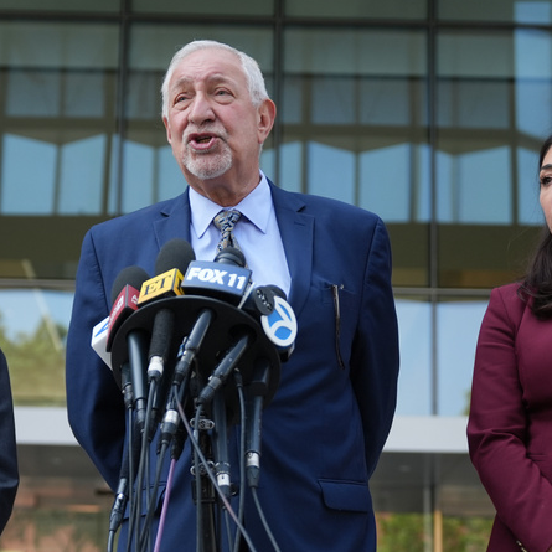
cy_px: 396
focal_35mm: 90
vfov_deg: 19.2
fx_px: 1624
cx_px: 254
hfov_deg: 19.3
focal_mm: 46
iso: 400
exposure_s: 1/1250
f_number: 2.8
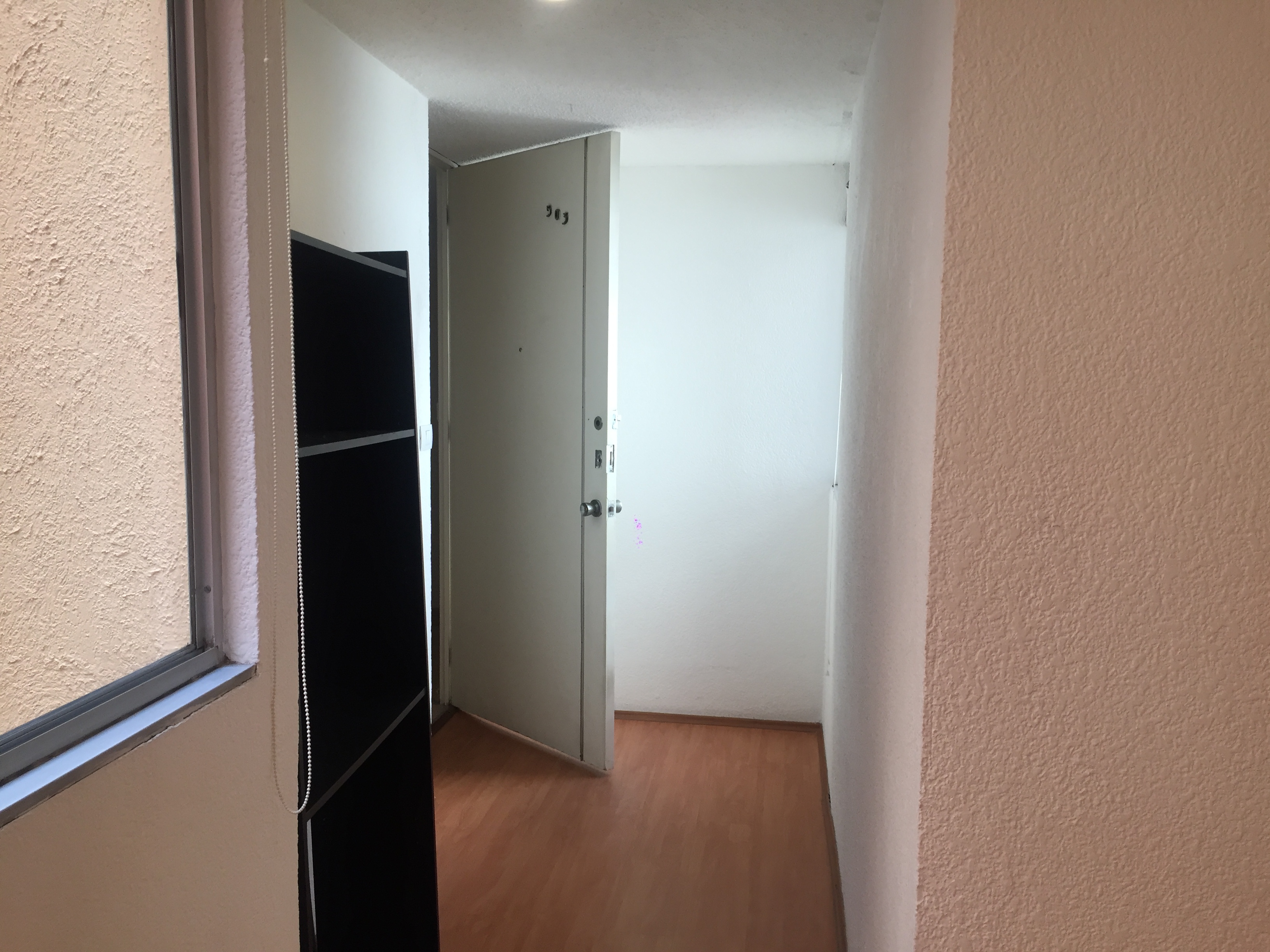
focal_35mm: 29
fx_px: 1064
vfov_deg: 48.2
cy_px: 476
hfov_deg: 61.7
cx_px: 635
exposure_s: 1/40
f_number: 2.2
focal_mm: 4.15
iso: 32
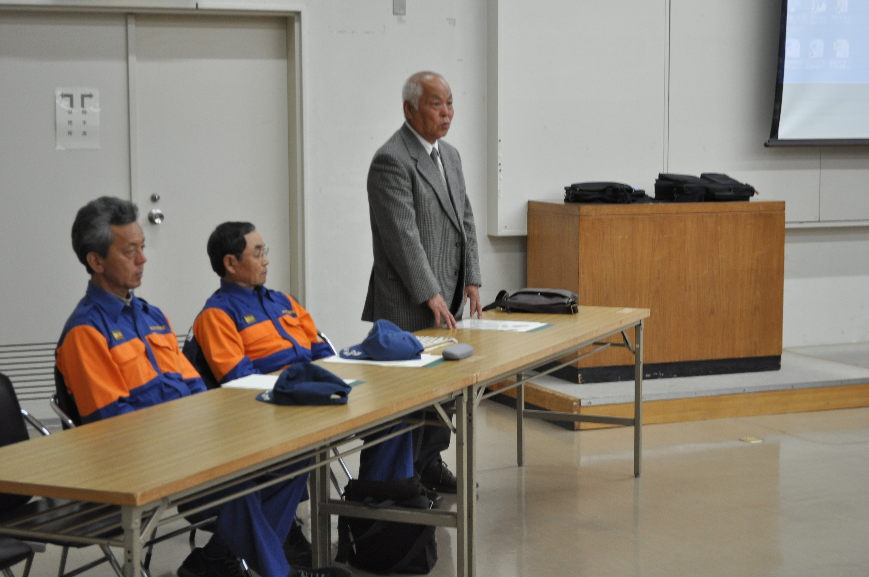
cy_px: 288
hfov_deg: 29.9
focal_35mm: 68
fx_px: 1627
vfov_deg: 20.1
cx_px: 434
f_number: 5.6
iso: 800
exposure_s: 1/50
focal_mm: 45
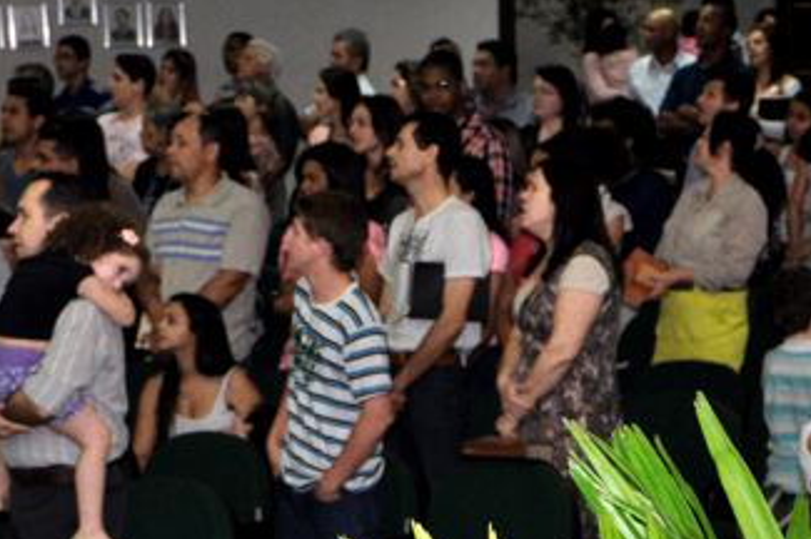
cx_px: 494
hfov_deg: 13.3
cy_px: 498
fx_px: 3488
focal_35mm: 155
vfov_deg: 8.8
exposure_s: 1/60
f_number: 6.3
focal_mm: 42
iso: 400
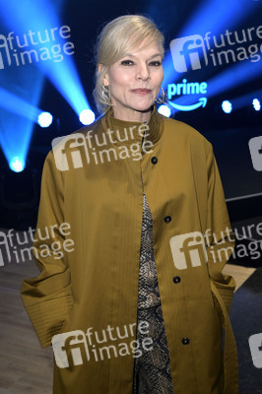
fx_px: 547
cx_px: 131
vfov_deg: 39.6
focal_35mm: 50
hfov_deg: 26.9
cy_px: 197
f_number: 5.6
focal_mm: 50
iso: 1250
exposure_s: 1/60
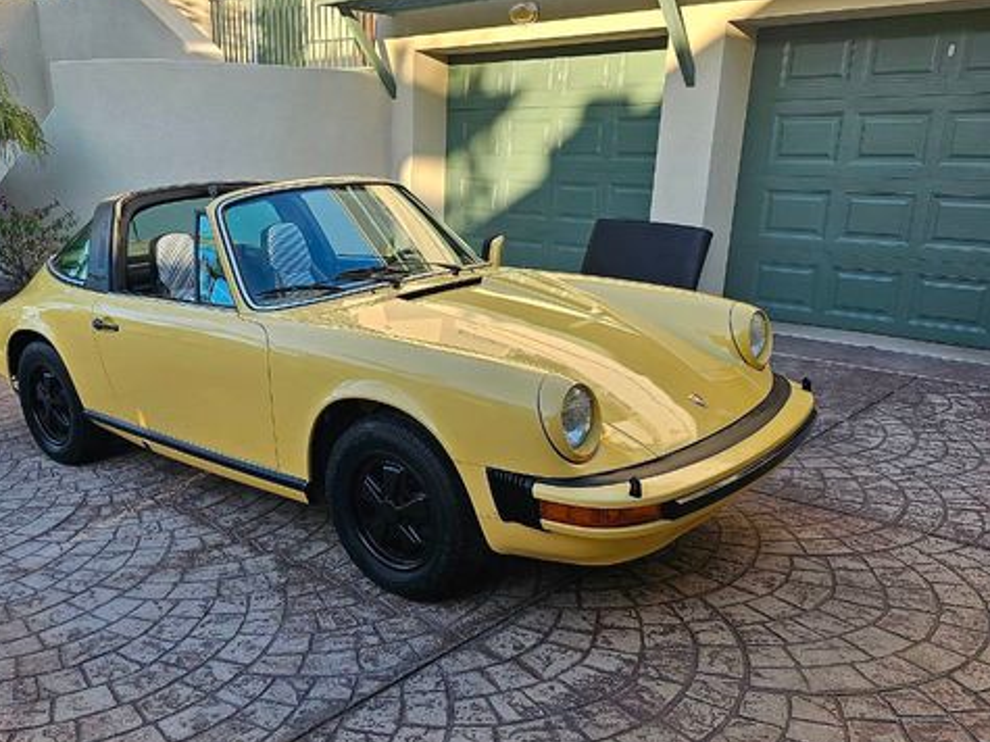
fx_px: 886
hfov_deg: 58.0
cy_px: 440
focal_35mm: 31
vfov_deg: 45.2
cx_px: 409
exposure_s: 1/207
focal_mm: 6.3
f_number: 1.7
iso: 20
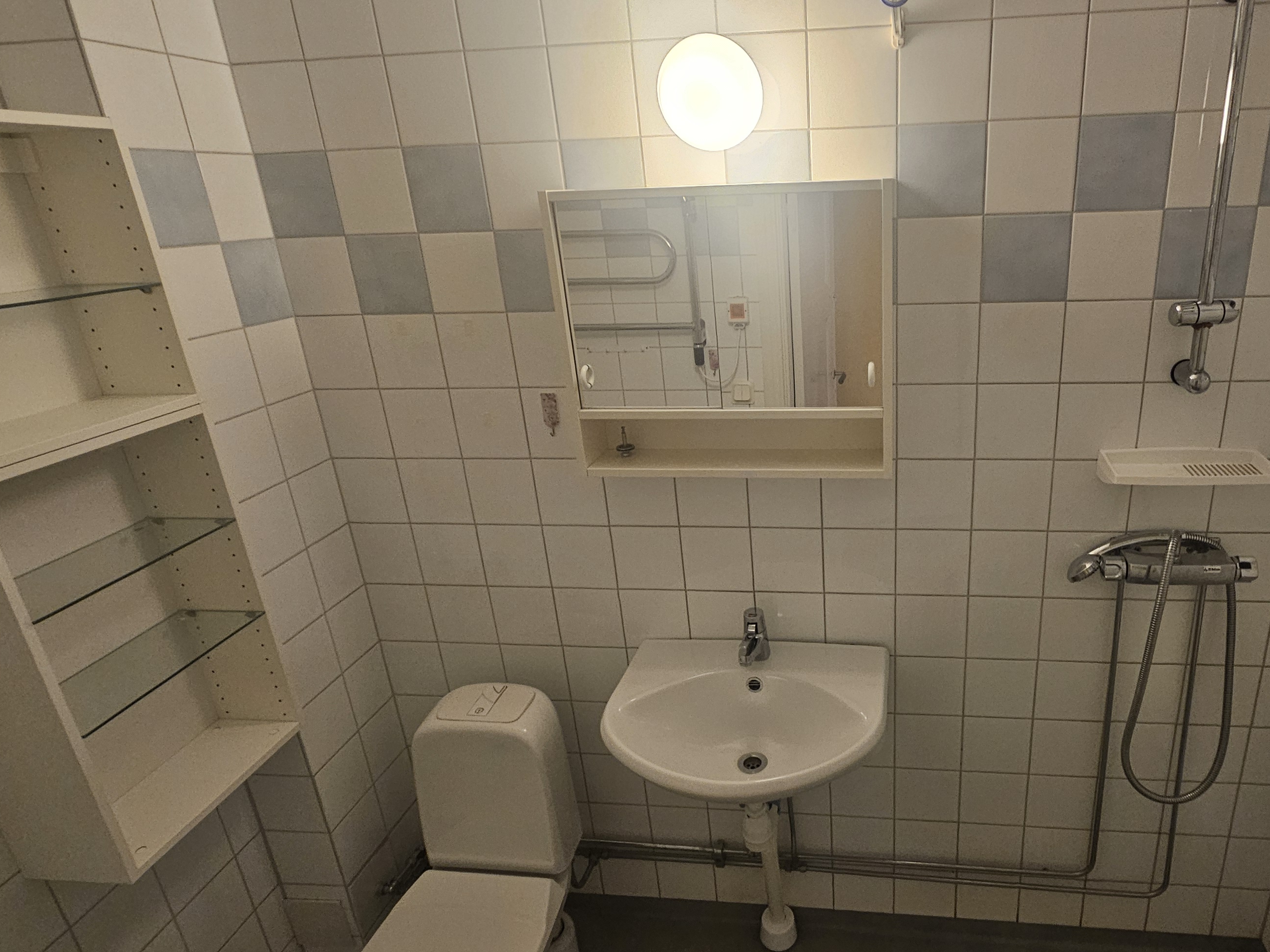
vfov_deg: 66.0
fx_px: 734
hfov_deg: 80.0
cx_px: 806
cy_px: 490
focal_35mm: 20
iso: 200
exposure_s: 1/50
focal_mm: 2.2
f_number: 2.2
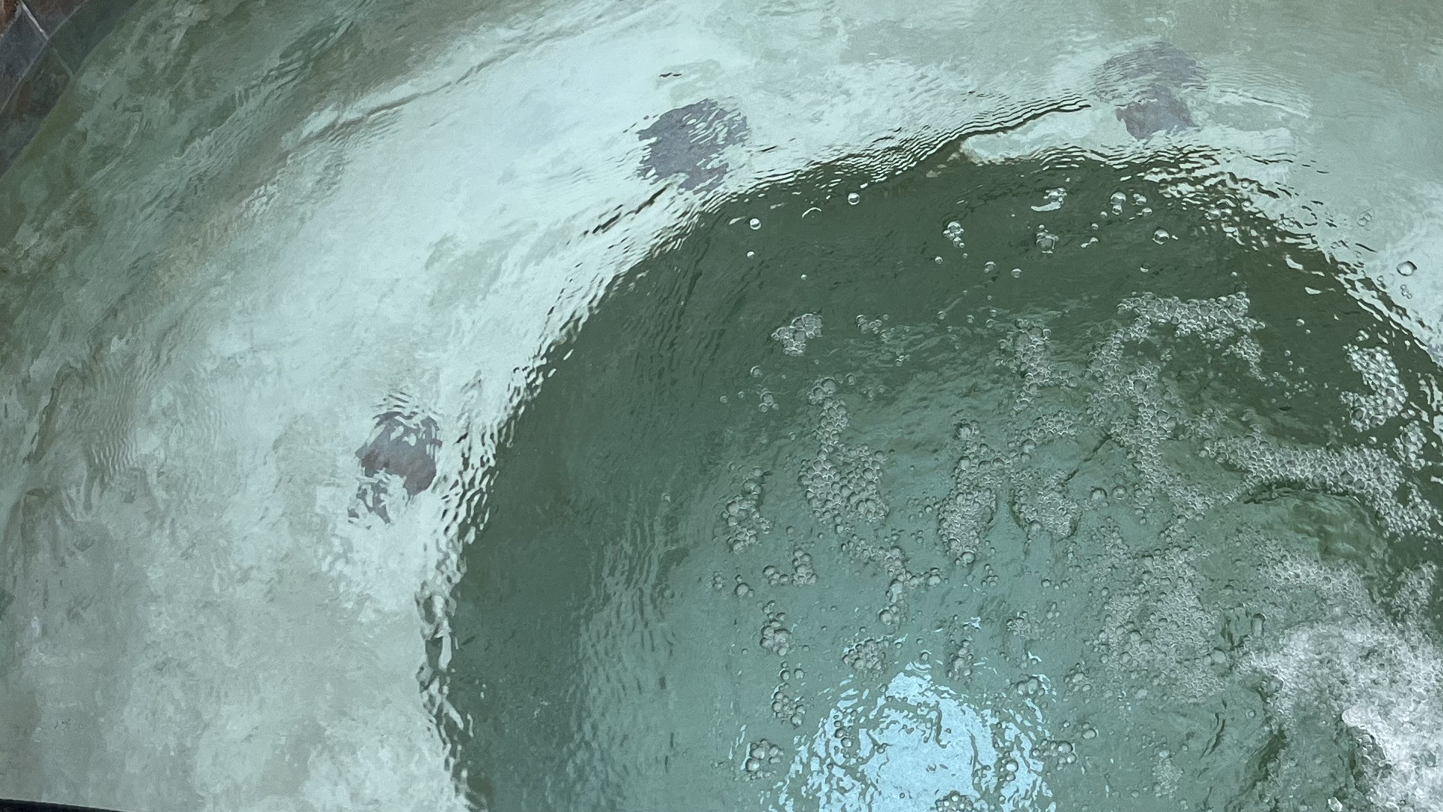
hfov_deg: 35.0
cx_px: 1002
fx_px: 2257
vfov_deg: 20.4
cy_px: 410
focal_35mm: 59
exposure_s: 1/1623
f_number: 1.6
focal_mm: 5.1
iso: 50
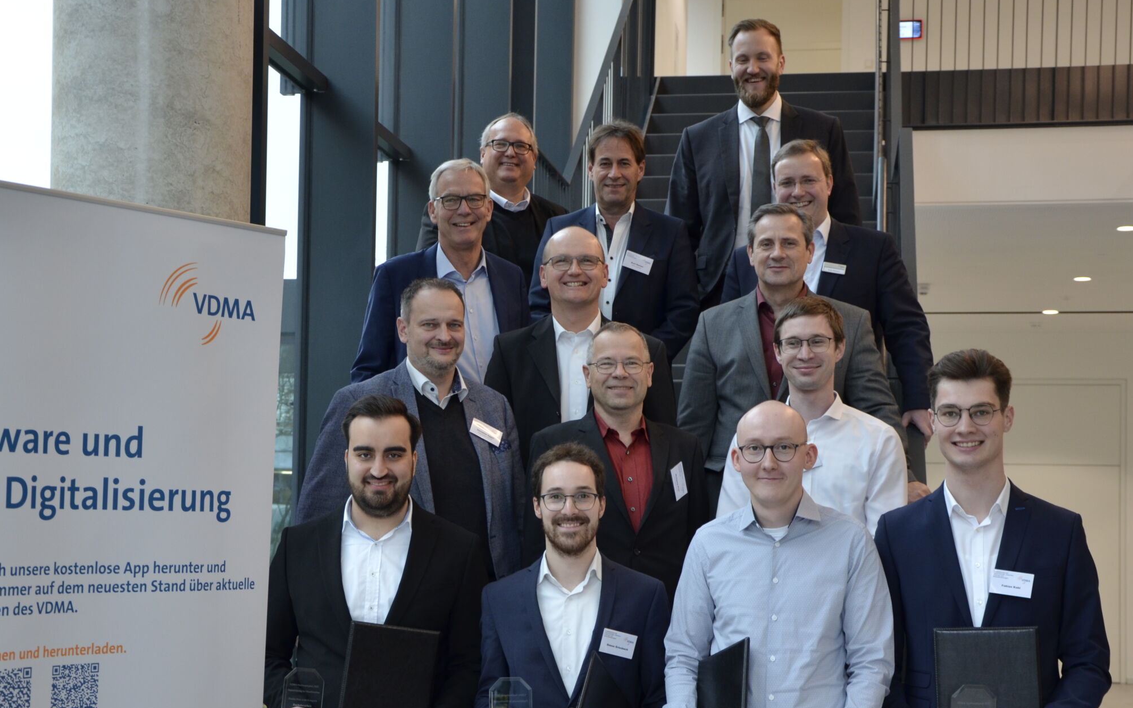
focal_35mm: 65
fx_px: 2007
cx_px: 526
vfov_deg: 20.0
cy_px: 446
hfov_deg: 31.5
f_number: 4.2
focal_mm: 34
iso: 450
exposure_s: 1/60
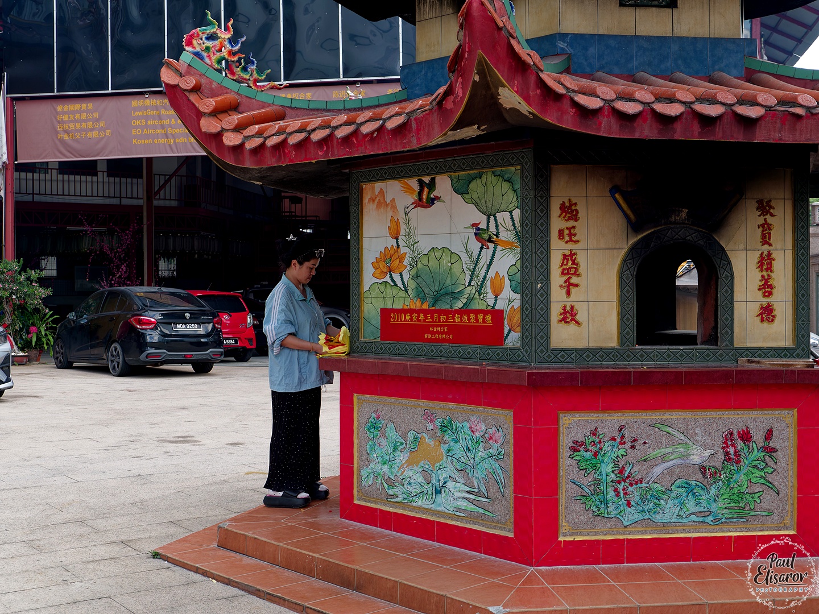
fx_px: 1088
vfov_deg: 31.5
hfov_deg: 41.2
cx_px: 410
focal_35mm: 46
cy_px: 307
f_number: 4
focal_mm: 23
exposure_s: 1/160
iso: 200
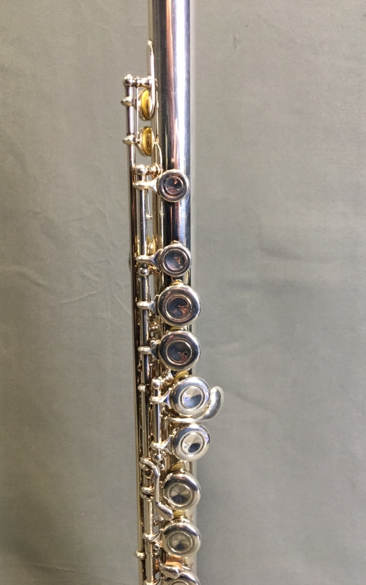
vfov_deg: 61.2
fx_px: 495
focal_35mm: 31
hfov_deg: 40.6
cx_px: 171
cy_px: 291
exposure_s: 1/30
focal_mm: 4.15
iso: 160
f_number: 2.2
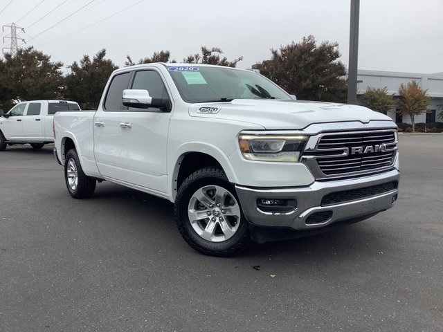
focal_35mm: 31
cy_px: 166
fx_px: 397
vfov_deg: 45.4
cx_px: 222
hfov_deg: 58.4
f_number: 2.4
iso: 25
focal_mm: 3.3
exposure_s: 1/307
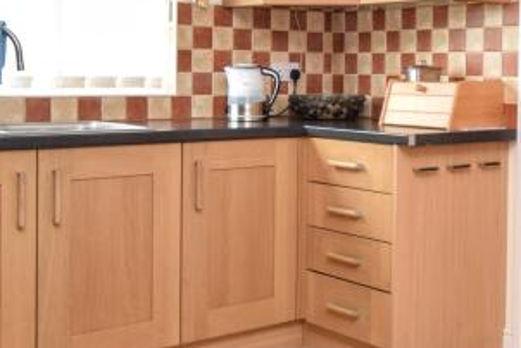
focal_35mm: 61
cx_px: 412
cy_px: 97
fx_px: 884
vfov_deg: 22.2
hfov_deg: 32.0
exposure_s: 1/60
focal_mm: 12
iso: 320
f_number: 4.5
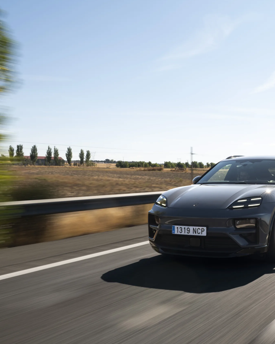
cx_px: 238
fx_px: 448
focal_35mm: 44
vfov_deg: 42.0
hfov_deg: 32.7
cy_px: 171
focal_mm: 31
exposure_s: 1/60
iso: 50
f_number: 10
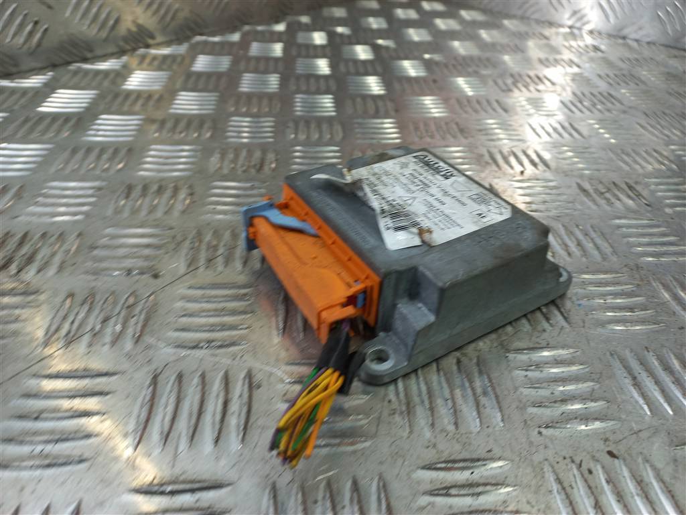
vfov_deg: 54.9
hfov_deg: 69.4
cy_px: 258
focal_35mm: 25
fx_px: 495
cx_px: 343
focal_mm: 4.6
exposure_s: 1/50
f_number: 1.8
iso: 50
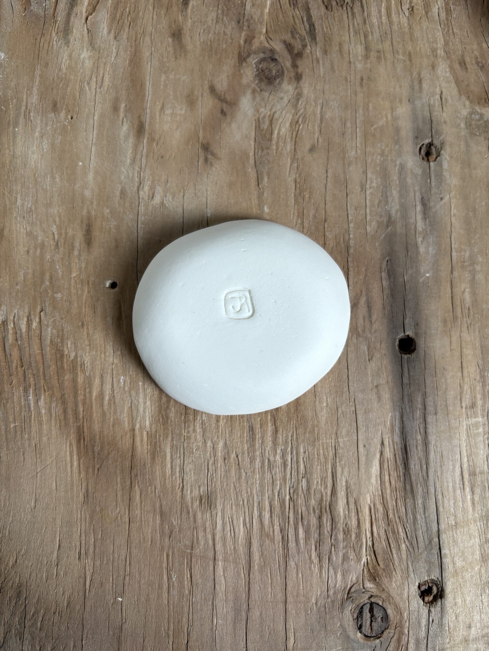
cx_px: 244
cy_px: 326
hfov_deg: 53.1
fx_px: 490
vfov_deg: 67.3
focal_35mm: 26
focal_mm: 5.96
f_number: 1.6
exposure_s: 1/50
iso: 80
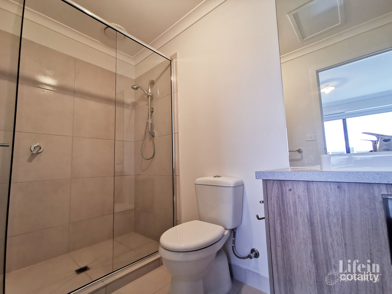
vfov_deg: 78.1
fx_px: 181
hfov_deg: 94.5
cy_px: 147
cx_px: 196
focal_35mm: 16
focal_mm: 2.35
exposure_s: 1/50
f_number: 2.2
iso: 200
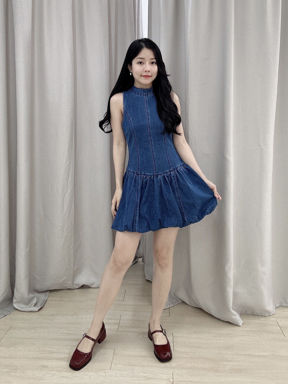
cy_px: 192
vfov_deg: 73.9
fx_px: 255
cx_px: 144
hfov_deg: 58.9
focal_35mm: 23
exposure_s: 1/50
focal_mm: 2.69
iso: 100
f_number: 1.9
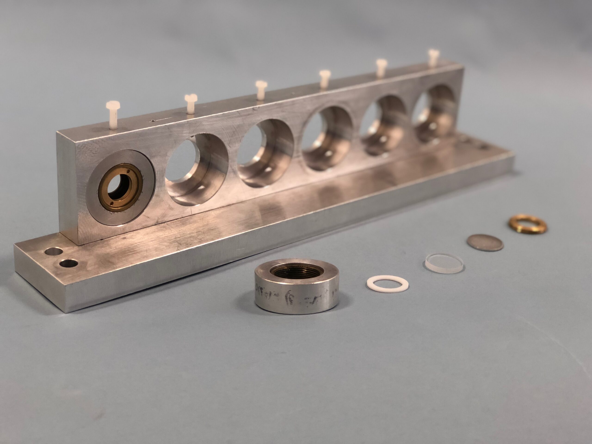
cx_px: 296
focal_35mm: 57
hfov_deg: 33.8
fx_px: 975
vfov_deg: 25.7
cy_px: 222
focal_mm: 6.6
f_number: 2.8
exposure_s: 1/50
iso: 80
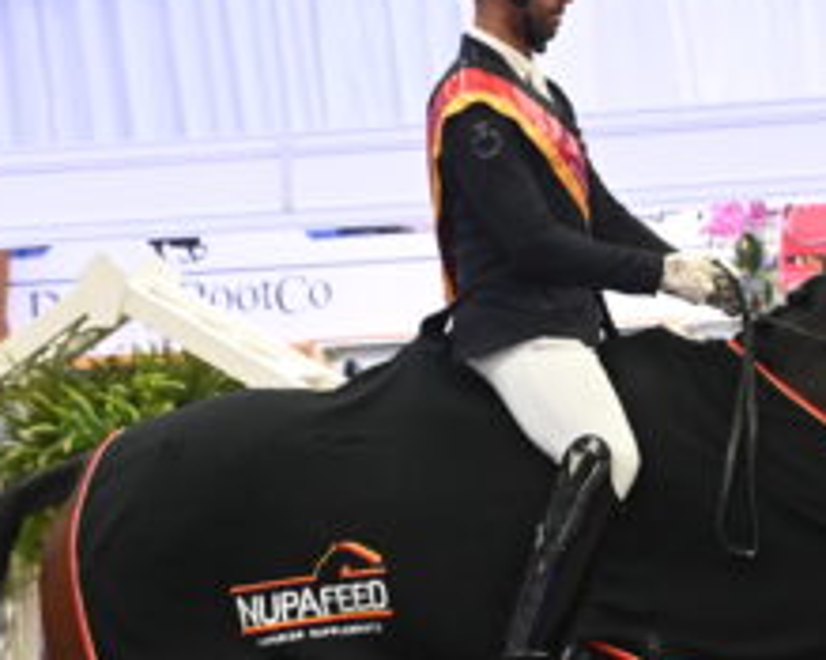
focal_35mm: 398
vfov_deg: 3.9
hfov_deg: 4.9
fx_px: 9725
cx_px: 509
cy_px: 575
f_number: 5
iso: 8000
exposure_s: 1/640
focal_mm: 125
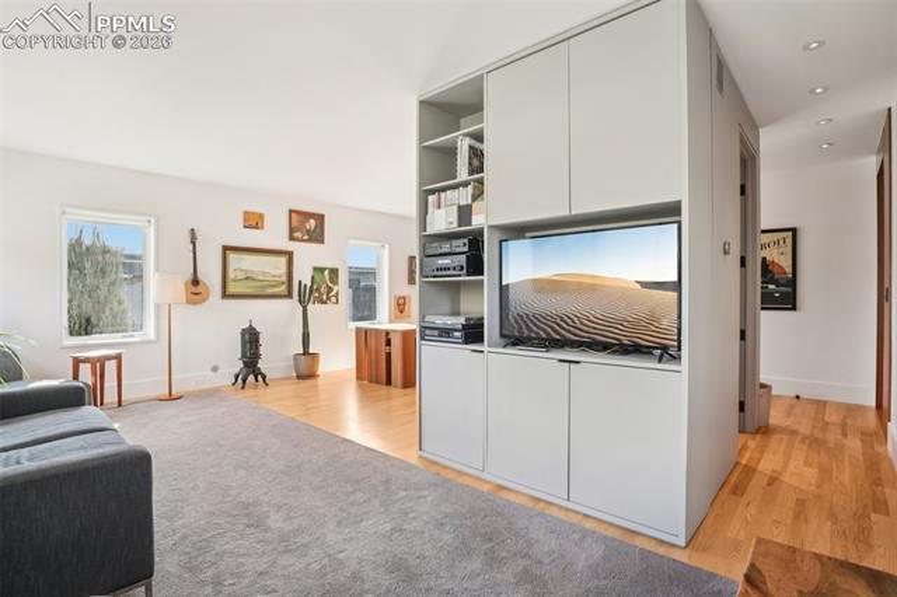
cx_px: 448
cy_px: 298
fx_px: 411
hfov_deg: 95.0
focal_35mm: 16
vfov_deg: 72.0
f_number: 8
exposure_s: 1/30
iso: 400
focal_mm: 11
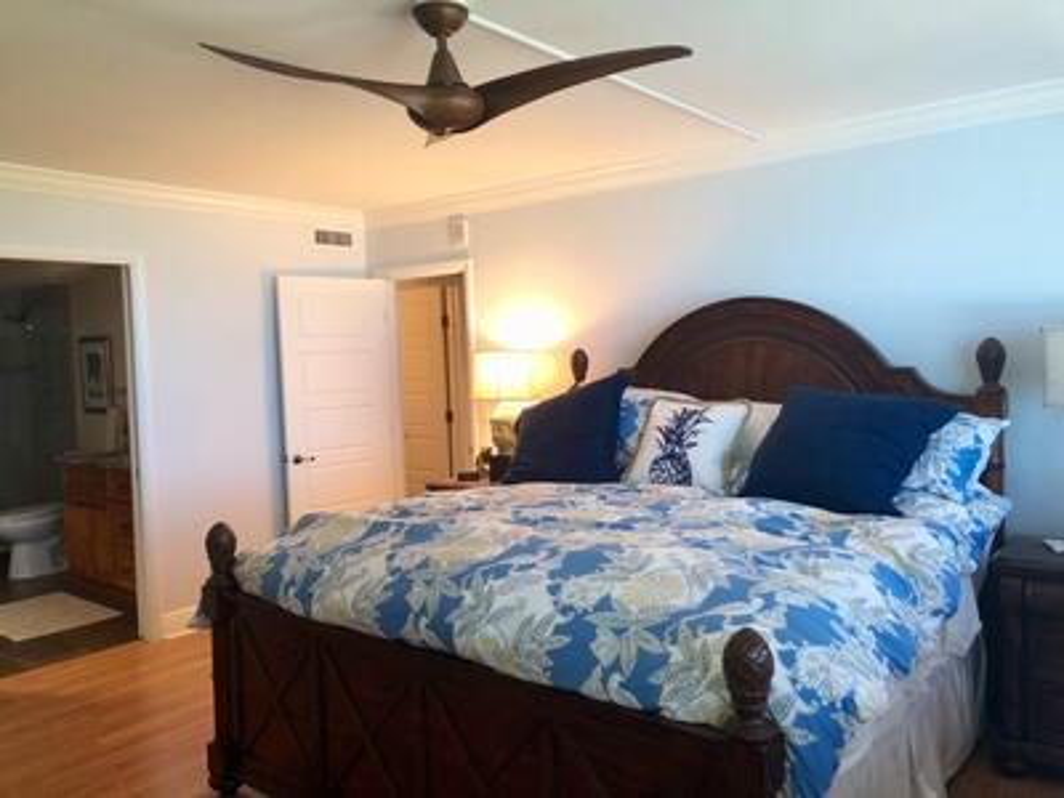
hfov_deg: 63.4
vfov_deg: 49.7
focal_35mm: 28
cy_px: 399
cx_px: 532
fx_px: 861
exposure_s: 1/30
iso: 32
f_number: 1.8
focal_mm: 3.99
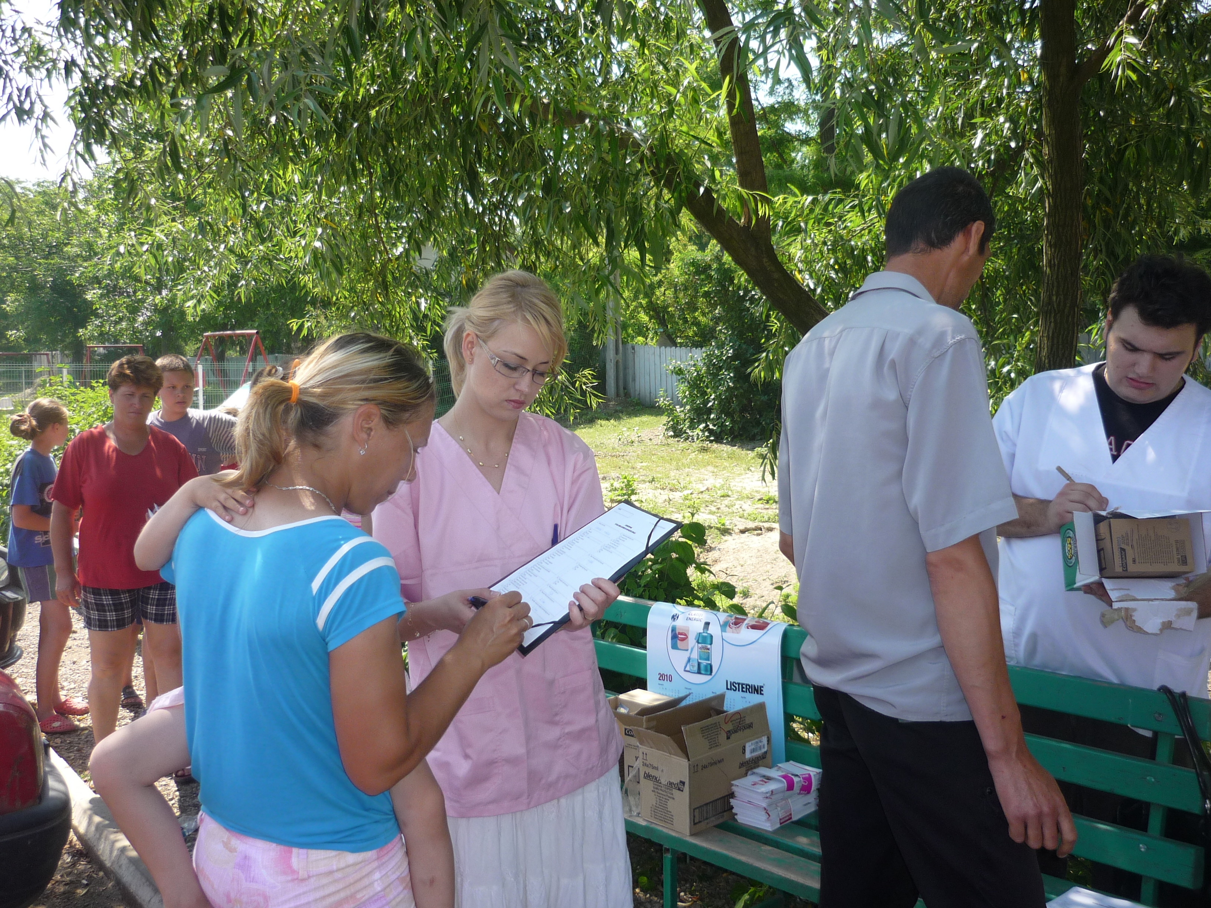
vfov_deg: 42.9
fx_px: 1154
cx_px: 606
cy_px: 454
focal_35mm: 33
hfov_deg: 55.4
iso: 100
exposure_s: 1/400
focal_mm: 5.5
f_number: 2.8
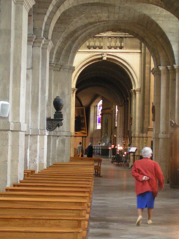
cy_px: 123
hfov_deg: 18.6
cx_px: 101
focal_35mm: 79
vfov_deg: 24.7
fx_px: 545
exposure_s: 1/10
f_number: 3.2
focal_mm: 9.7
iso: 400
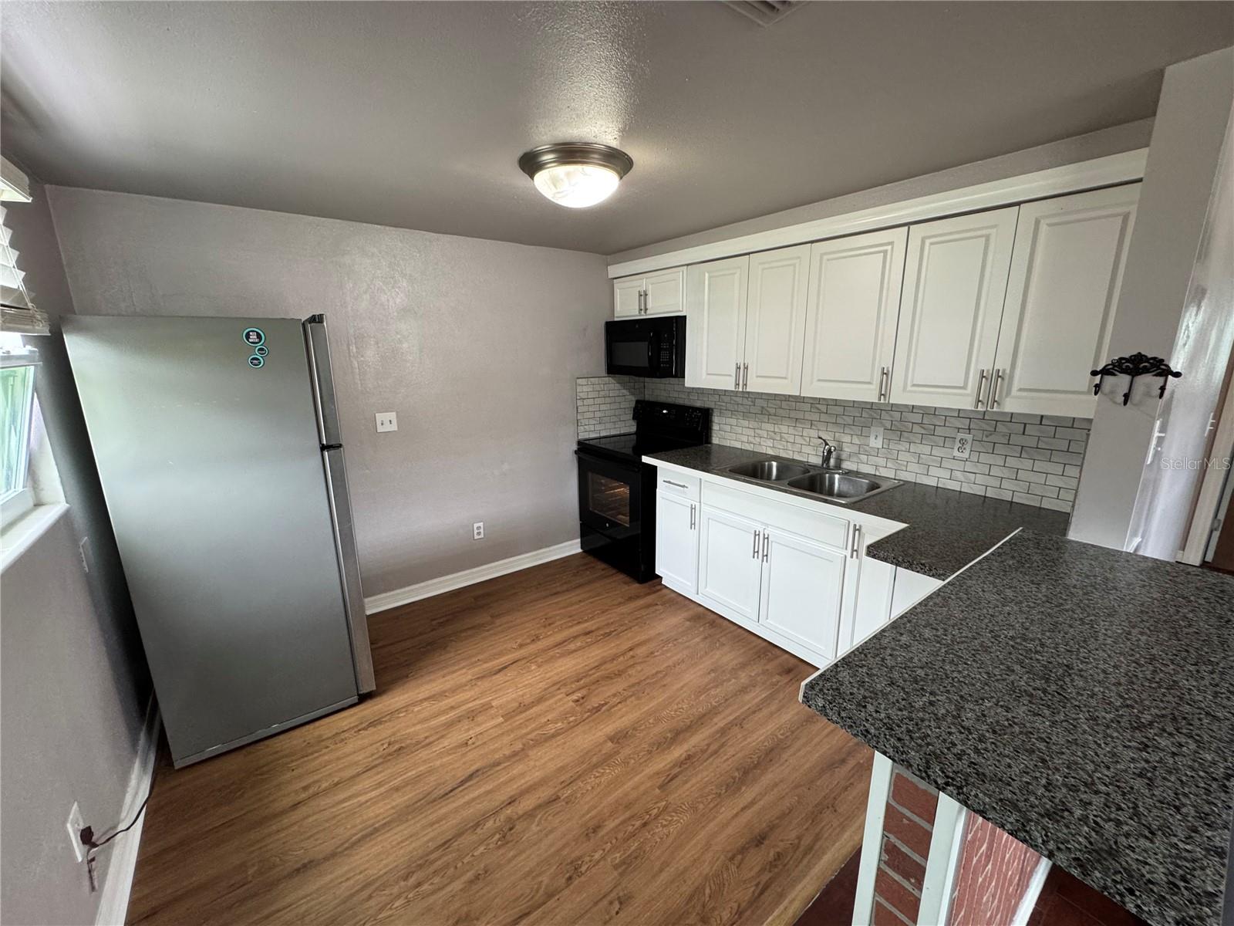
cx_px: 617
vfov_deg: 85.7
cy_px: 463
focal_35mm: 14
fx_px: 499
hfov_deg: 102.1
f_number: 2.2
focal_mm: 2.22
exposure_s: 1/60
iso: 250
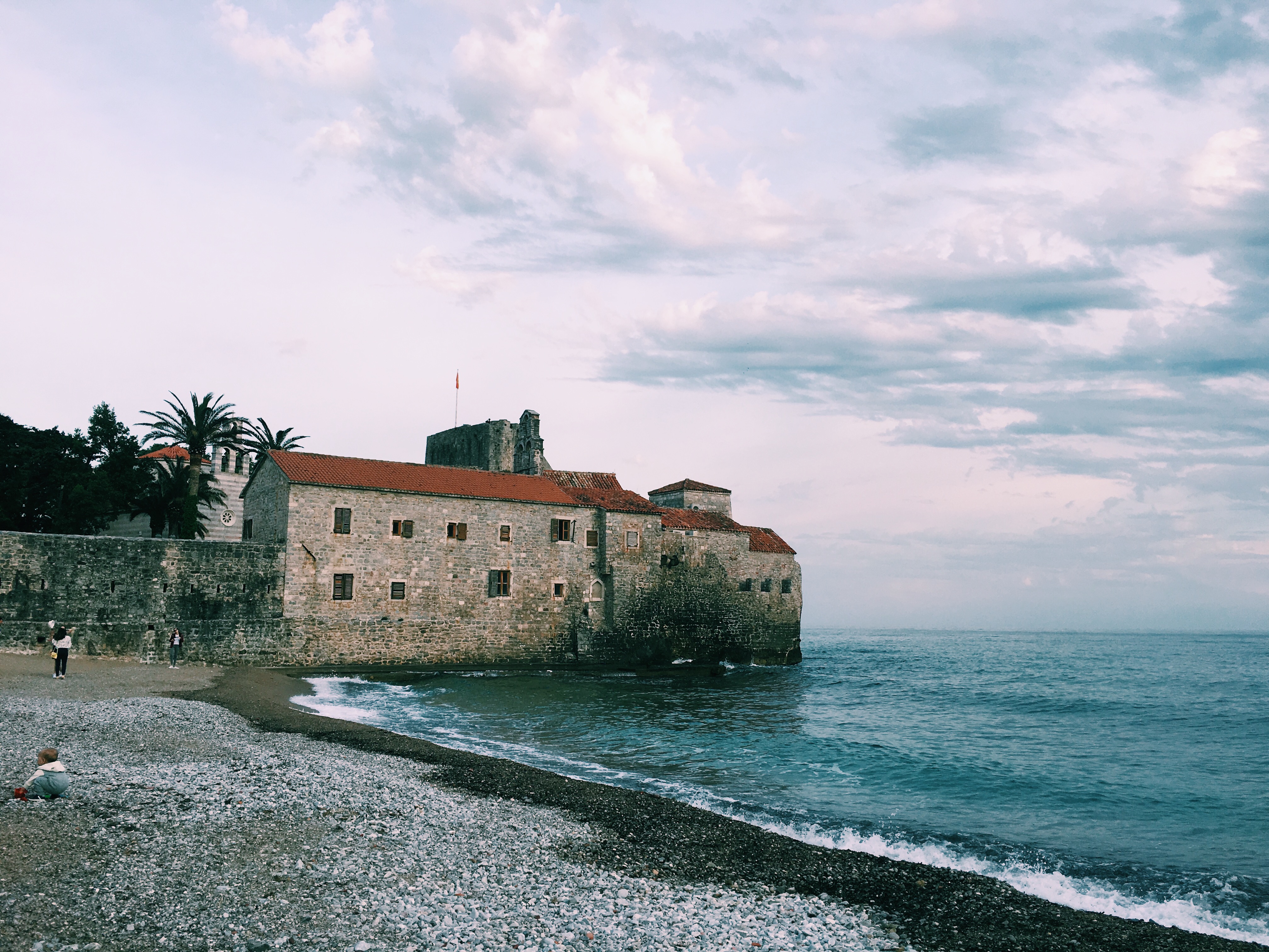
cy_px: 476
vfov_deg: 48.2
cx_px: 634
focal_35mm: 29
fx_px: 1063
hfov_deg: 61.7
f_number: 2.2
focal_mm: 4.15
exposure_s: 1/569
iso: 25
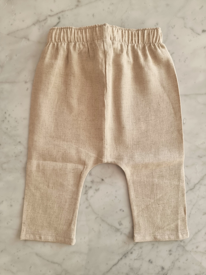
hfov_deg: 56.8
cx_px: 103
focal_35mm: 24
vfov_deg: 71.6
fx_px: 190
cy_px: 138
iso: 250
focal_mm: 6.7
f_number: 1.8
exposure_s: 1/120
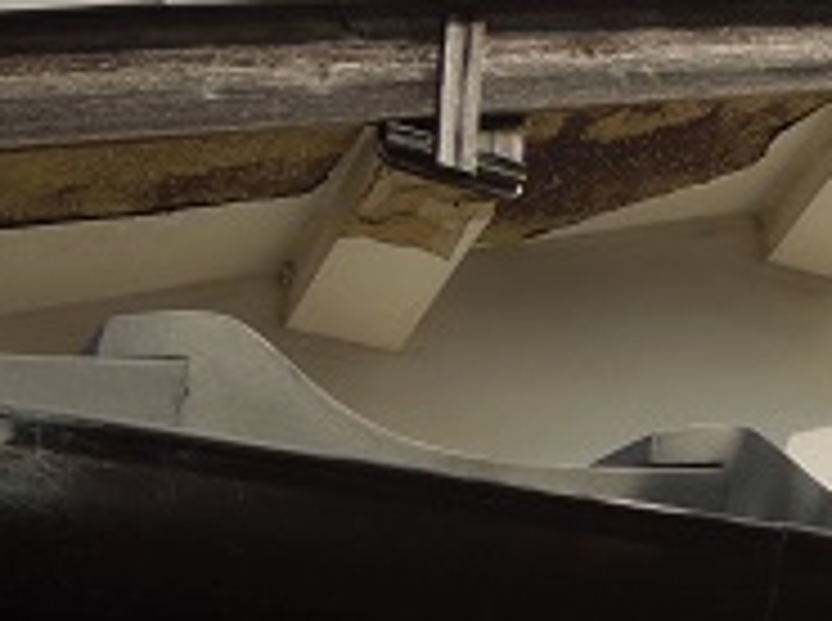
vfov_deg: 17.5
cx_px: 1120
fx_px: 2015
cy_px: 241
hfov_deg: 20.9
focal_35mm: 84
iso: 100
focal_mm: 5.6
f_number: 7.2
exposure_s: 1/500
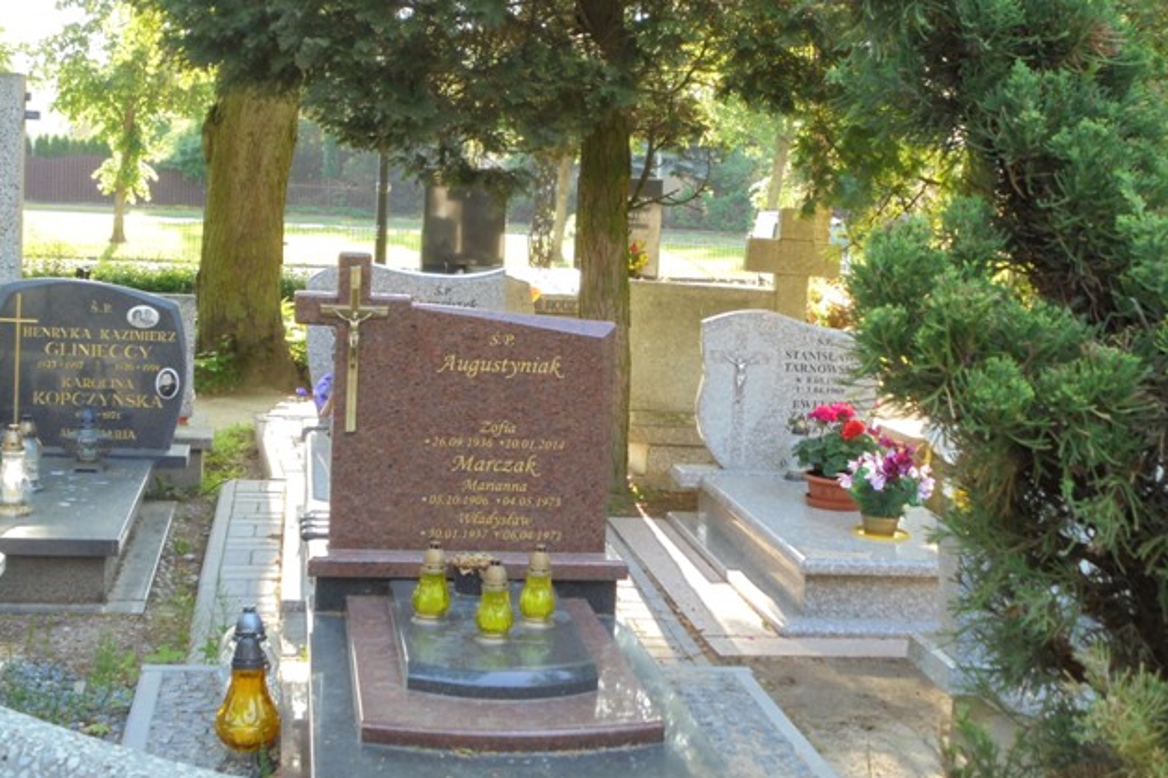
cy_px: 342
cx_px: 589
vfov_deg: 26.0
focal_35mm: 52
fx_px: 1687
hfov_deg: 38.2
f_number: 4.8
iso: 200
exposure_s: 1/60
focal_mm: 8.9
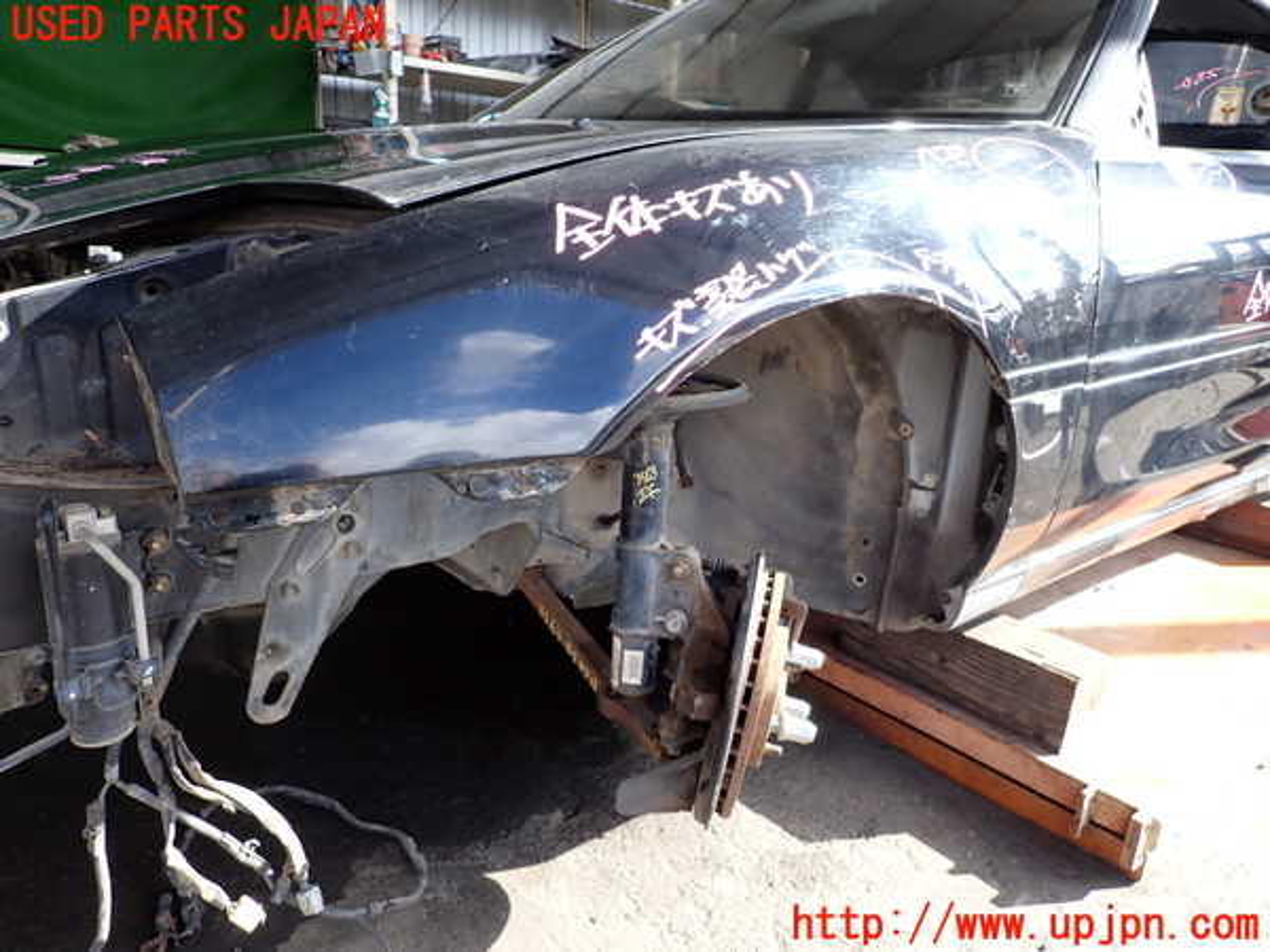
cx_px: 635
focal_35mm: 25
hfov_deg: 69.4
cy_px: 476
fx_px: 917
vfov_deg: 54.9
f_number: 2.8
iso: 100
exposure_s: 1/160
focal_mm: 4.5
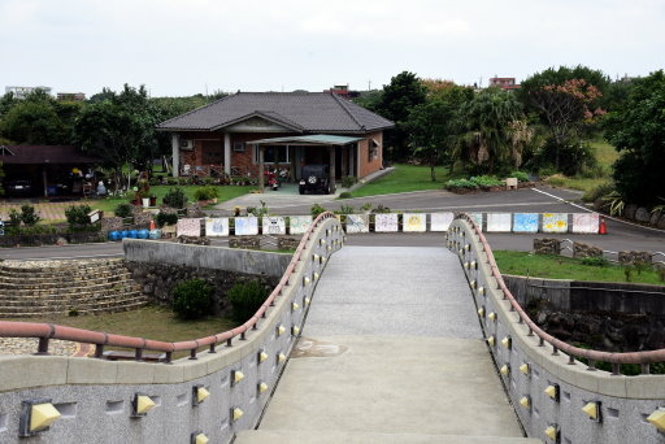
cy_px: 222
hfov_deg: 38.2
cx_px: 332
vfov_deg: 26.0
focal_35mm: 52
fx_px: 961
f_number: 7.1
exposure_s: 1/100
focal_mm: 52
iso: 100
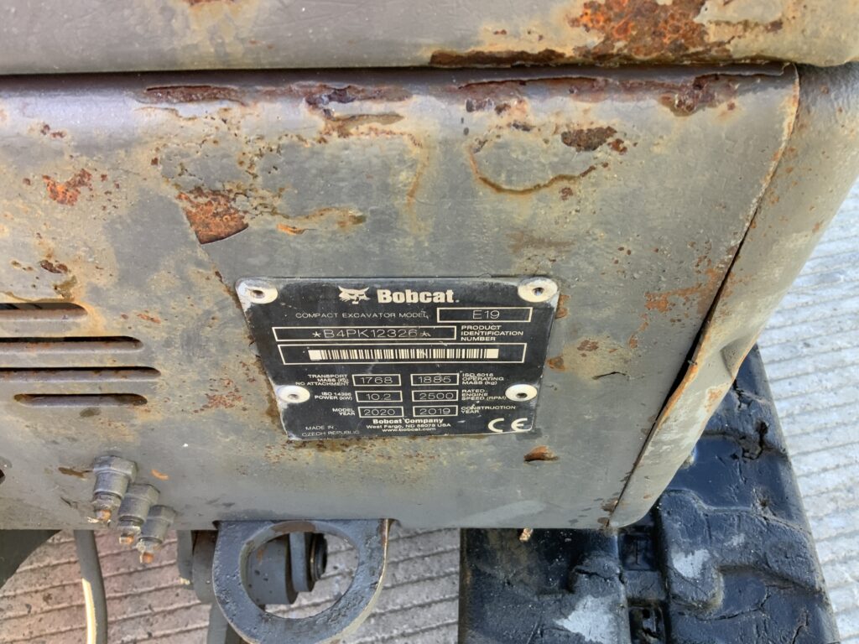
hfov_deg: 61.7
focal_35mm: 29
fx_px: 720
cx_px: 430
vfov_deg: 48.2
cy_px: 322
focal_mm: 3
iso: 50
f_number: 1.8
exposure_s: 1/100
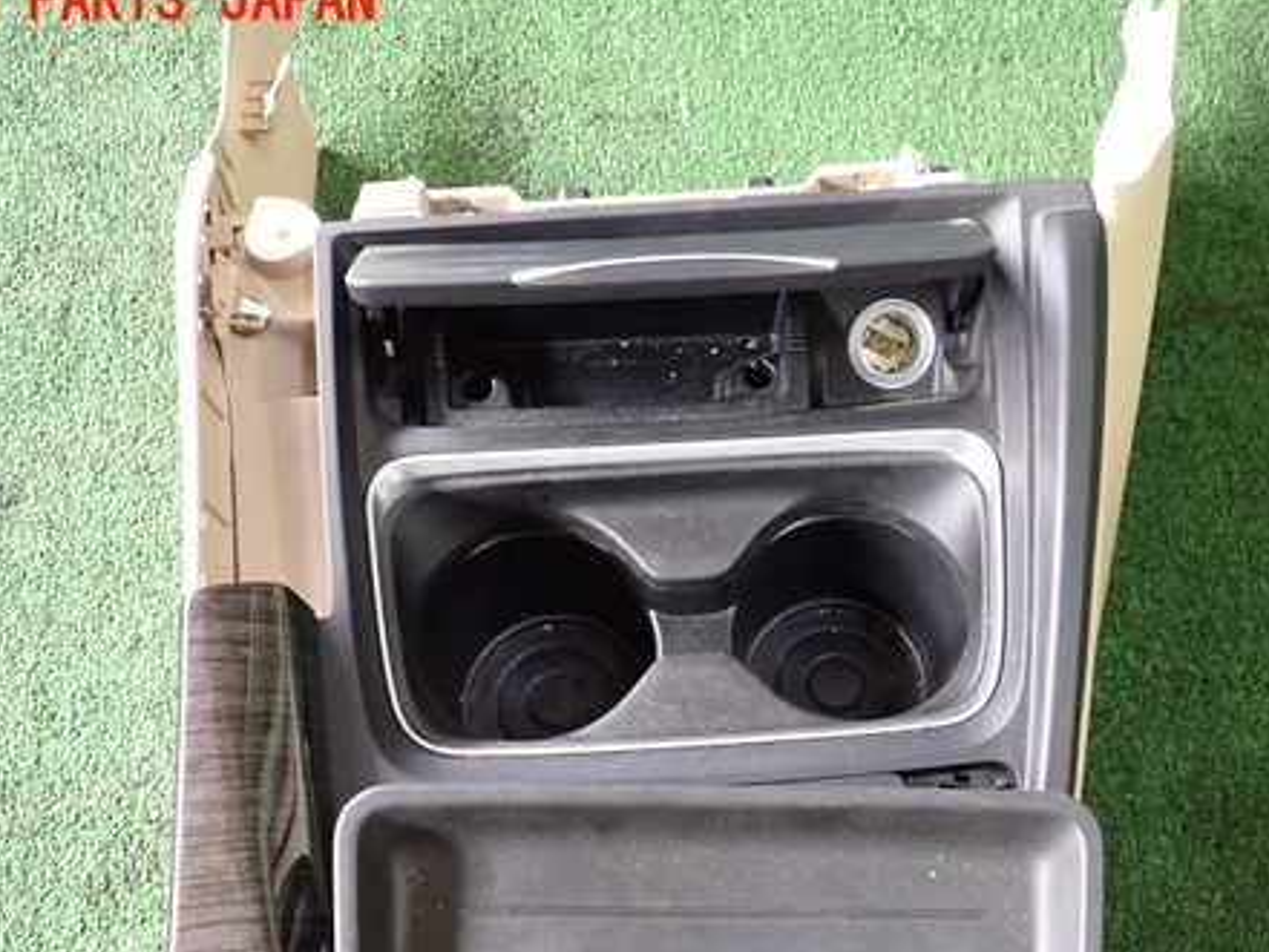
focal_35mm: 34
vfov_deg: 41.4
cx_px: 717
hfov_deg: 53.8
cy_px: 613
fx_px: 1247
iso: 800
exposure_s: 1/30
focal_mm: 4.5
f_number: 2
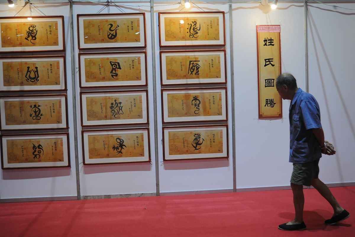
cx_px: 178
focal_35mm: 35
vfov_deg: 37.8
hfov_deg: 54.5
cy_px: 118
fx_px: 345
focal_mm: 35
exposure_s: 1/80
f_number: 4.5
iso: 1600
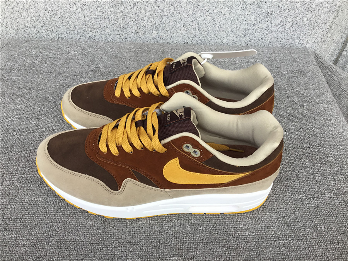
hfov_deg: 58.4
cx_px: 174
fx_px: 312
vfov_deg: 45.4
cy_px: 130
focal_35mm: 31
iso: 25
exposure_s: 1/159
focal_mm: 3.3
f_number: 2.4
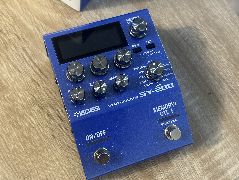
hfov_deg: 39.7
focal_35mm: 48
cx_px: 120
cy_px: 90
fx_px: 331
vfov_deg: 30.3
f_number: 1.78
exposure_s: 1/33
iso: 500
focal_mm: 6.86
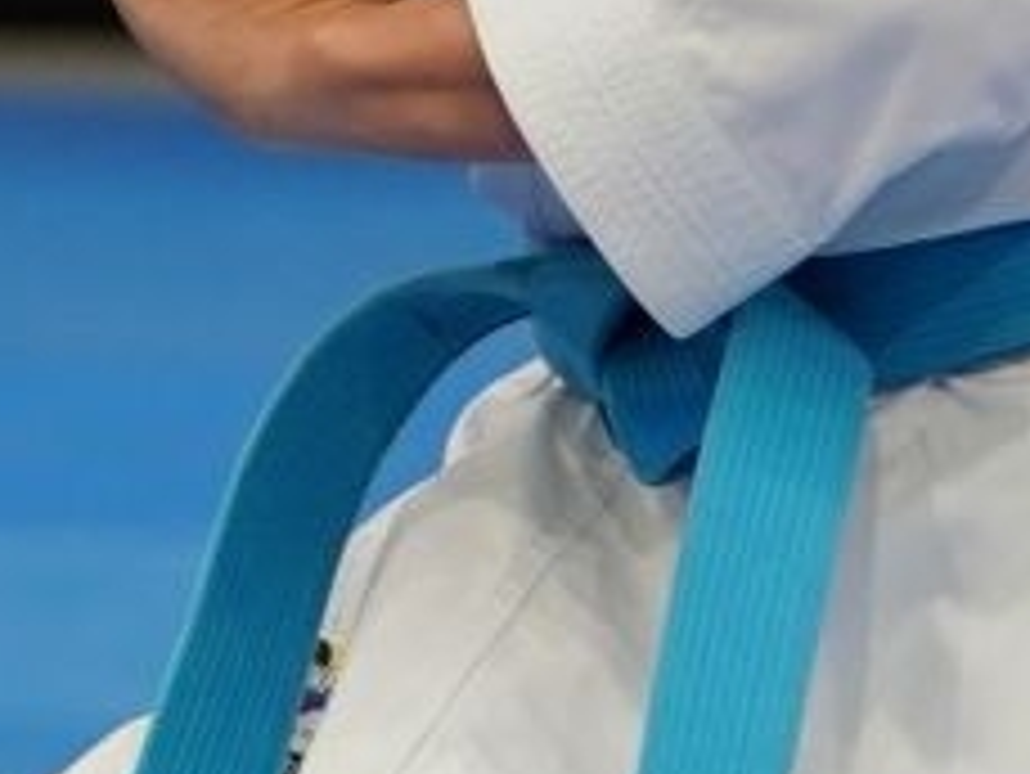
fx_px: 33730
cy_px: 446
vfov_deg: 1.3
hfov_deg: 1.7
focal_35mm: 1133
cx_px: 909
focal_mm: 100
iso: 640
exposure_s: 1/500
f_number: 2.8
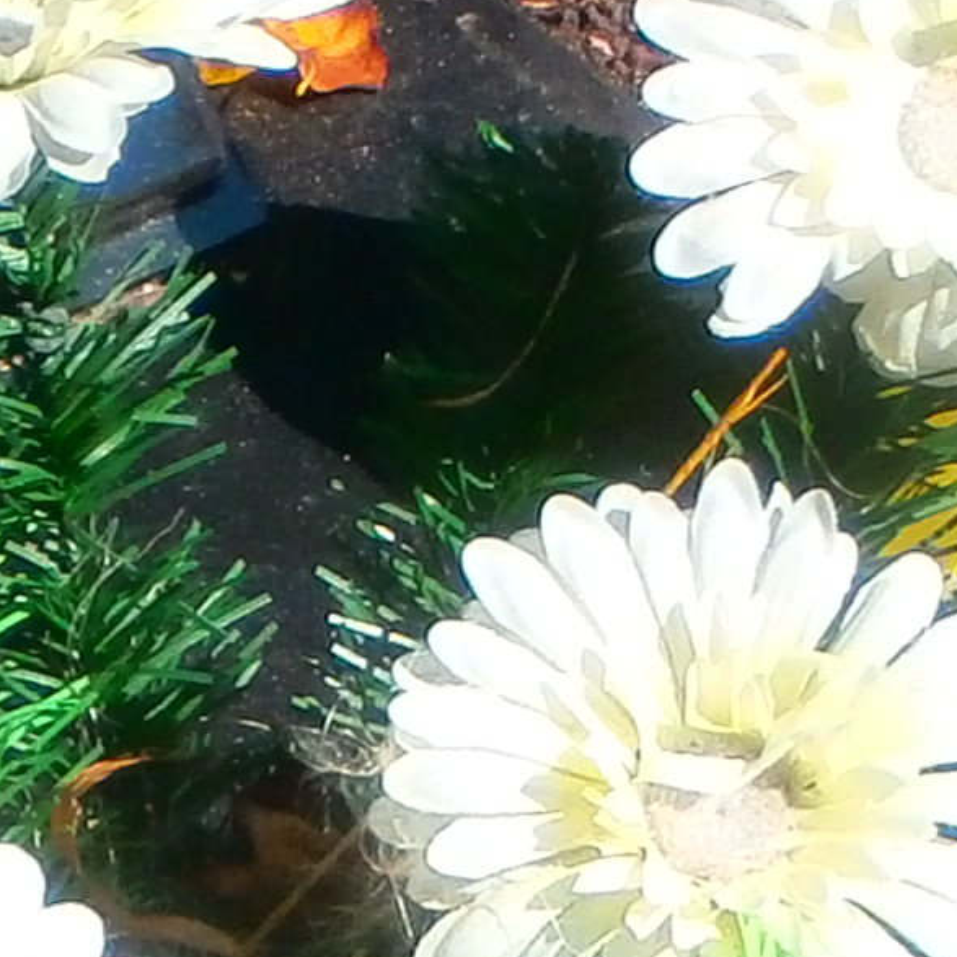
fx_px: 10197
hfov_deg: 5.3
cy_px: 355
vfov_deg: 5.4
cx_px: -797
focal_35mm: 326
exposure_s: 1/500
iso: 100
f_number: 4.2
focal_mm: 8.29
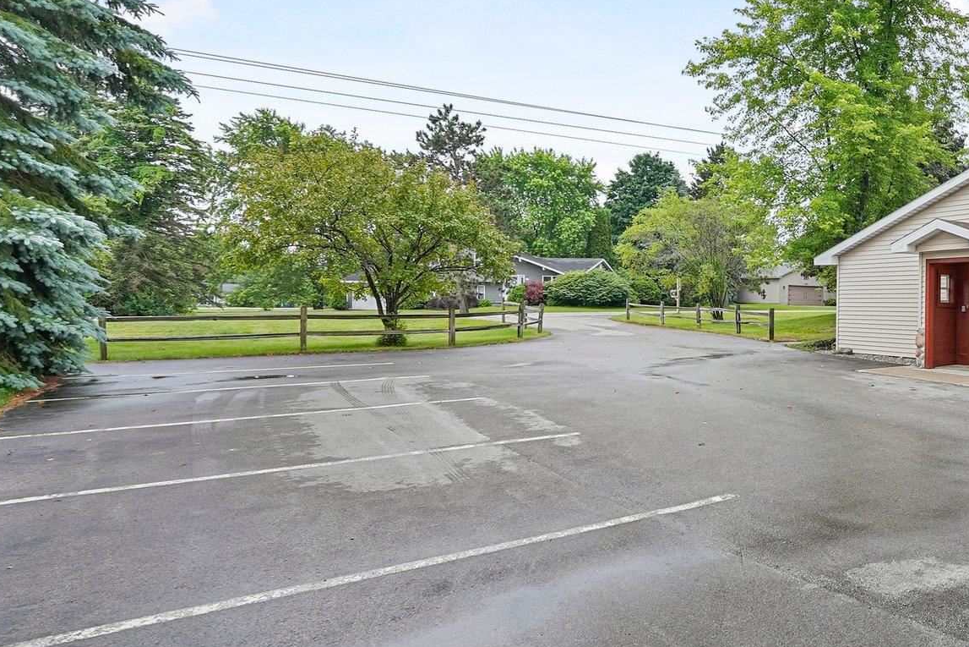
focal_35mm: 25
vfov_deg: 51.3
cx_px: 841
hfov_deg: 62.1
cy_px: 302
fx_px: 673
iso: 800
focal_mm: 14
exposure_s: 1/500
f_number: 6.3
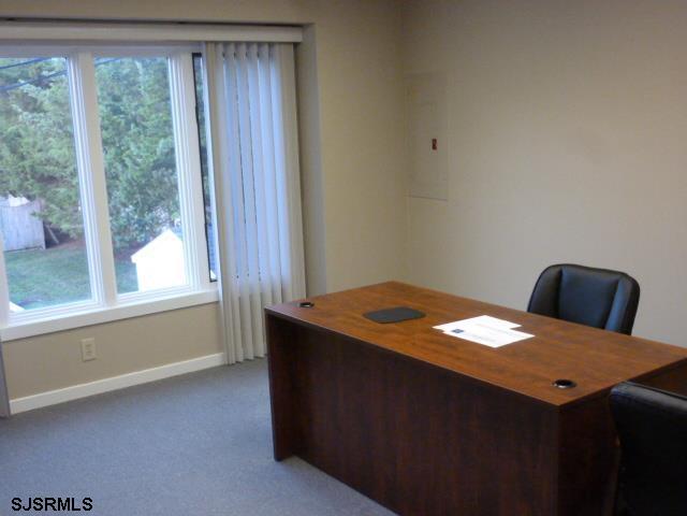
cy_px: 258
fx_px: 814
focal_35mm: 41
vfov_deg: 35.1
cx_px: 344
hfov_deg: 45.8
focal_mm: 7.4
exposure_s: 1/60
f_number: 3.9
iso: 800
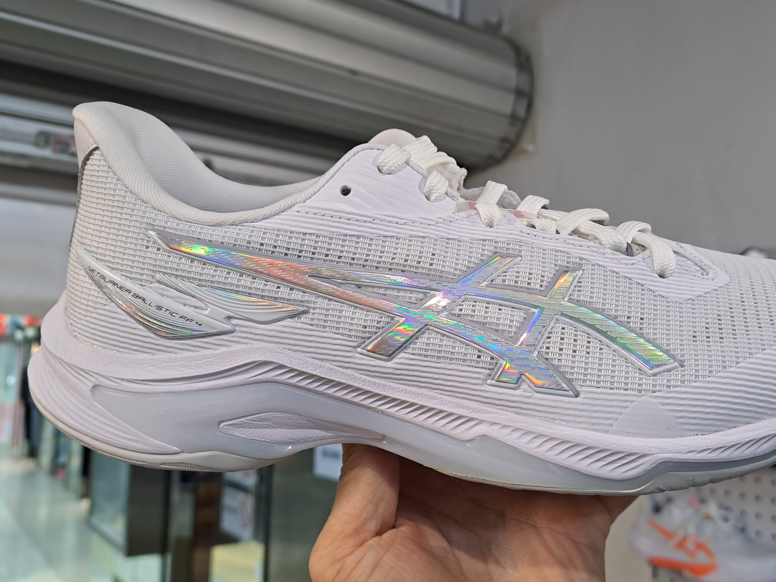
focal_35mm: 31
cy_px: 302
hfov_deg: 58.0
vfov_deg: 45.4
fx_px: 695
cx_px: 453
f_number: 1.8
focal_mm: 5.23
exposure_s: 1/50
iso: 80
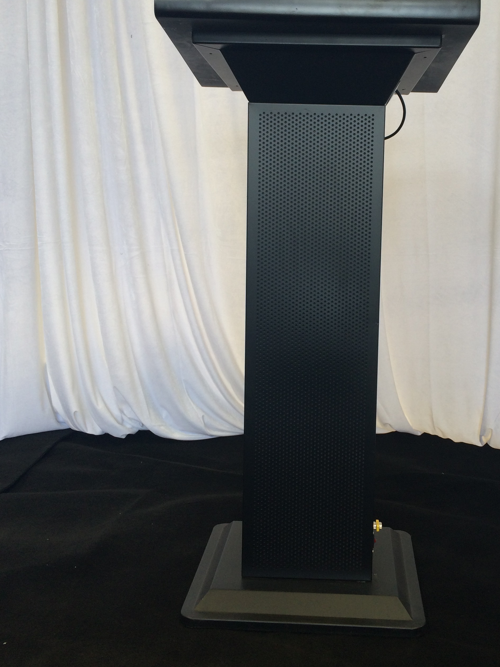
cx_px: 320
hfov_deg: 36.6
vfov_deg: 47.6
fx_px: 751
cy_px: 269
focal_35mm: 39
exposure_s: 1/120
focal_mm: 4.12
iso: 50
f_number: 2.2
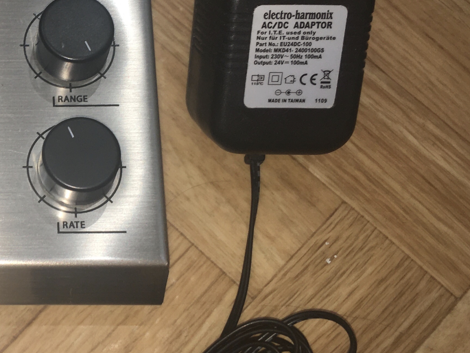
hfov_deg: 26.4
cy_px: 154
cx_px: -45
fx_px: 923
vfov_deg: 21.6
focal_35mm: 68
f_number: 2.2
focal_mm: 4.15
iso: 25
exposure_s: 1/57
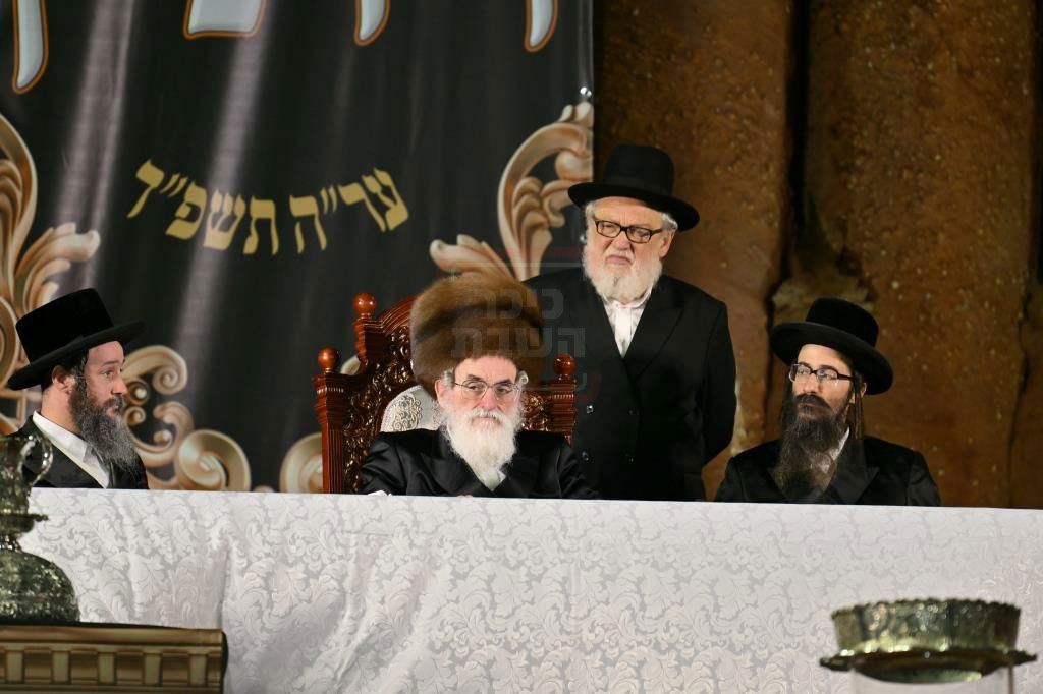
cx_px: 522
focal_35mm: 300
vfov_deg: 4.6
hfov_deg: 6.9
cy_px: 347
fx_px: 8688
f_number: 2.8
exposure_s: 1/200
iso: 160
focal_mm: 200
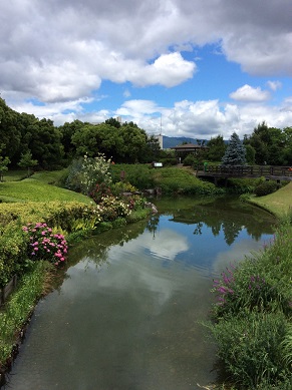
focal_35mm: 32
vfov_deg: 56.9
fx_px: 361
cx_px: 146
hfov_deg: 44.1
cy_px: 195
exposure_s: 1/1972
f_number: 2.4
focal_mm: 3.3
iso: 32
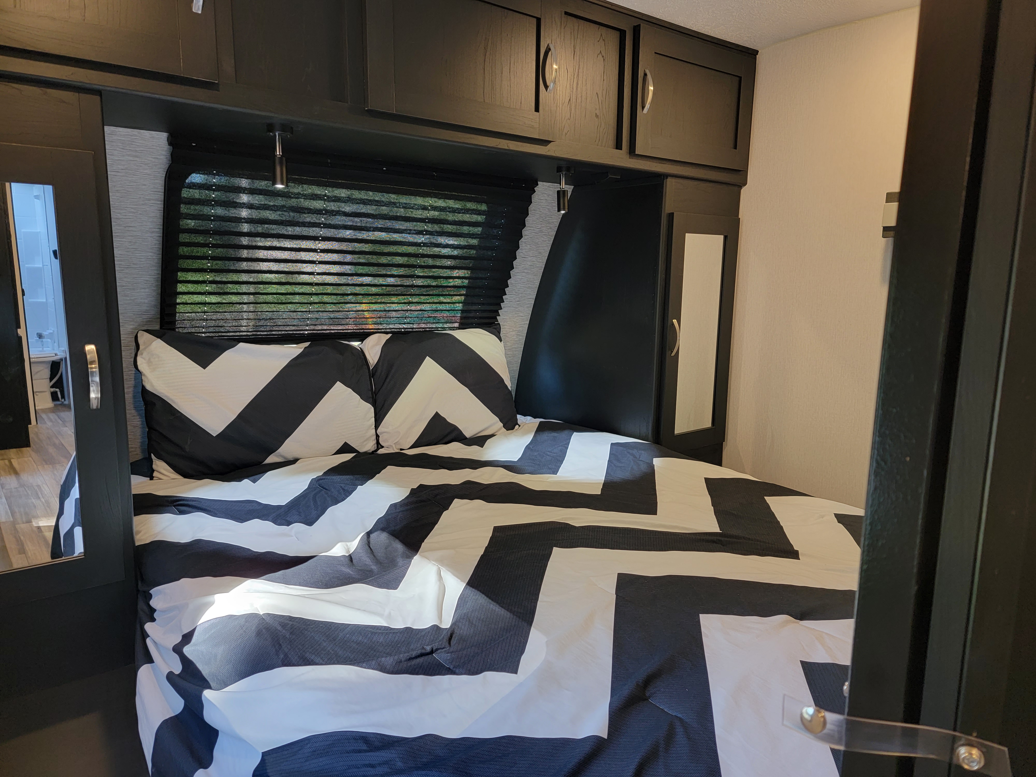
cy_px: 388
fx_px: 718
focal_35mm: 24
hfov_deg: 71.6
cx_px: 518
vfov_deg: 56.8
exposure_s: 1/40
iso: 160
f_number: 1.8
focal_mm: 6.7
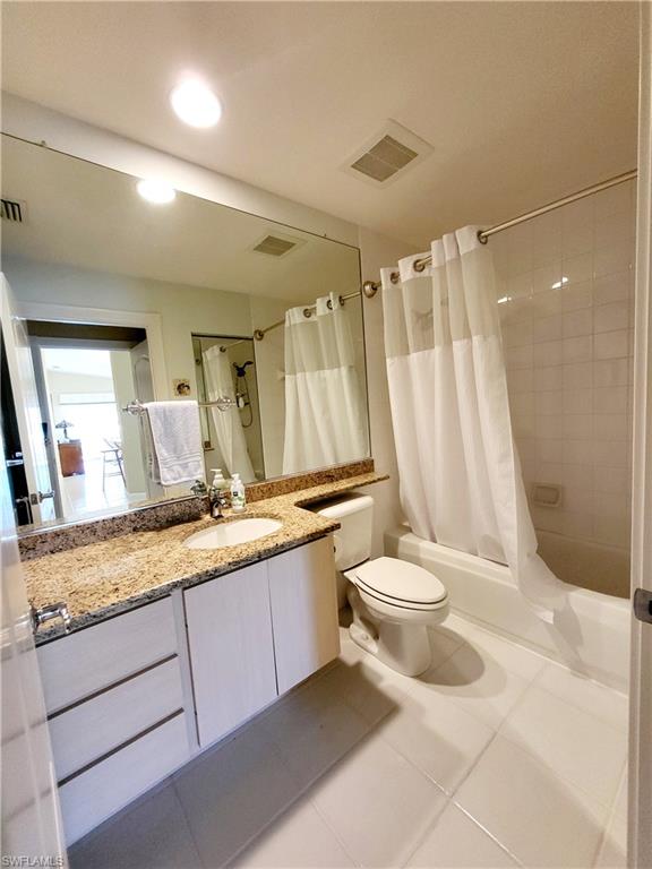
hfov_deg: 89.9
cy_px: 434
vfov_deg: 106.2
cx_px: 326
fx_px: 326
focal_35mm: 13
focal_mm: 1.74
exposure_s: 1/60.2
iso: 400
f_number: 2.2
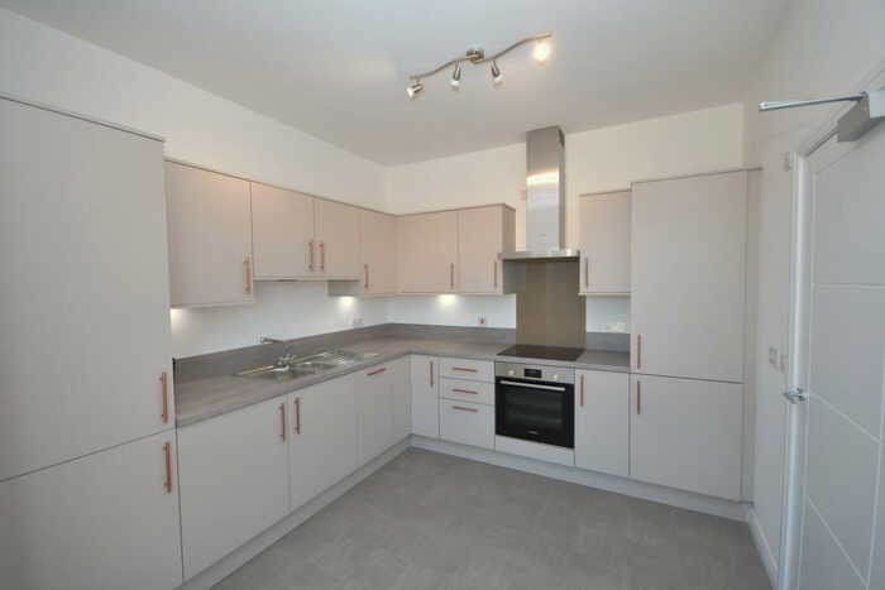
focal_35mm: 15
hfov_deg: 100.4
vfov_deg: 77.4
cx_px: 442
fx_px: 369
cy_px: 295
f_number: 4
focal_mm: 10
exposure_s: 1/125
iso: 280
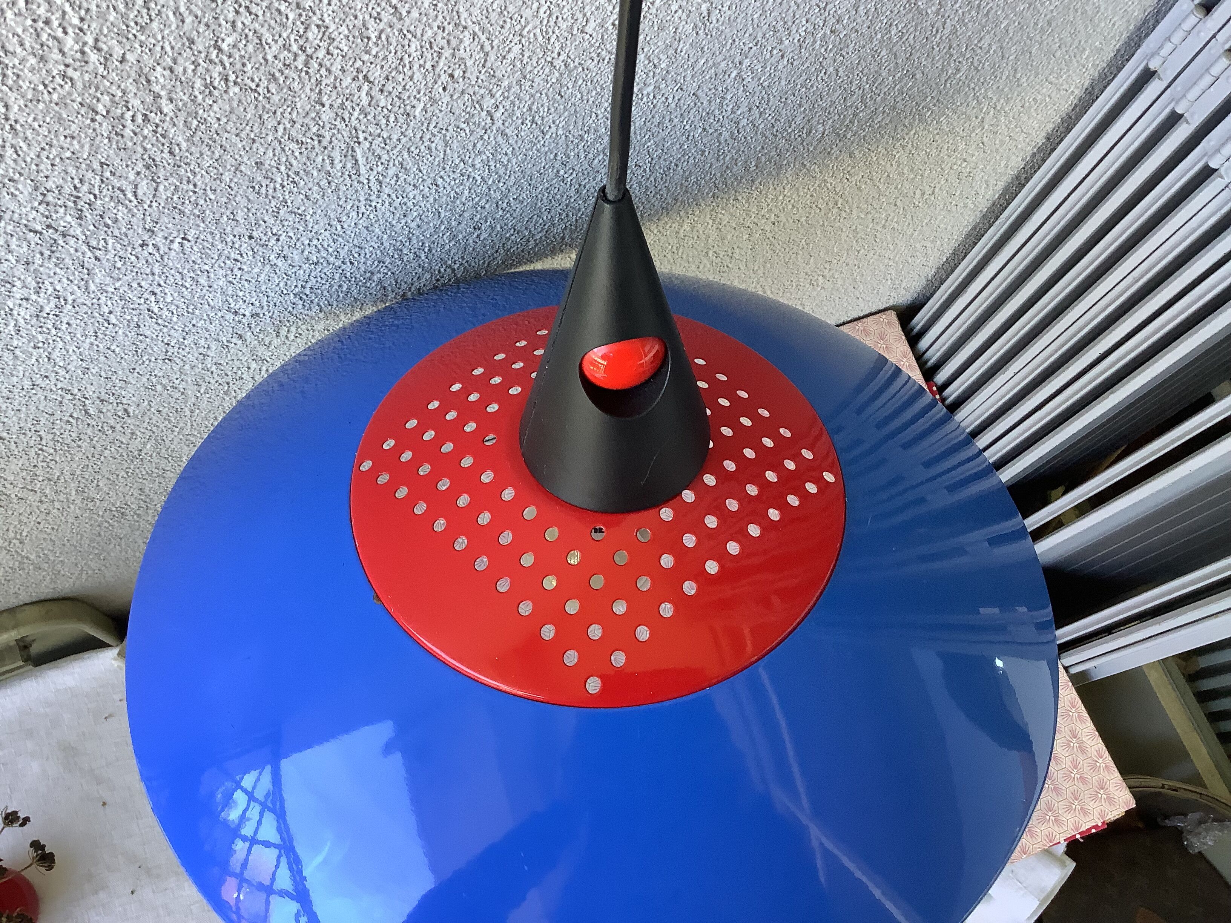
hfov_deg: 58.4
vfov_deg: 45.4
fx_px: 1102
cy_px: 462
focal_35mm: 31
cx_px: 616
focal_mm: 3.3
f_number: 2.4
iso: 80
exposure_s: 1/60
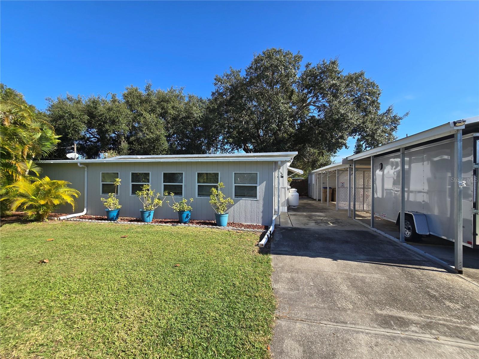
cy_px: 180
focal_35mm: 13
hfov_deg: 106.2
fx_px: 180
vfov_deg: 89.9
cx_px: 240
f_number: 2.2
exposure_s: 1/1472
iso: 50
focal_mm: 2.2
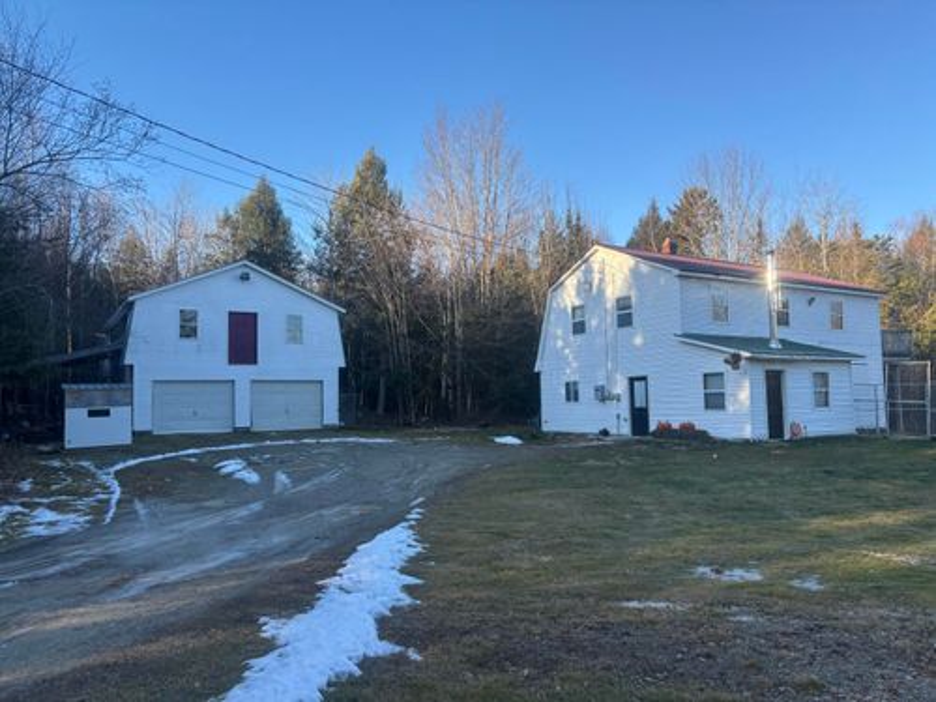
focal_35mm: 26
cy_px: 351
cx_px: 468
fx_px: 703
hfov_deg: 67.3
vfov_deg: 53.1
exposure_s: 1/781
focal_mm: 5.96
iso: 50
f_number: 1.6
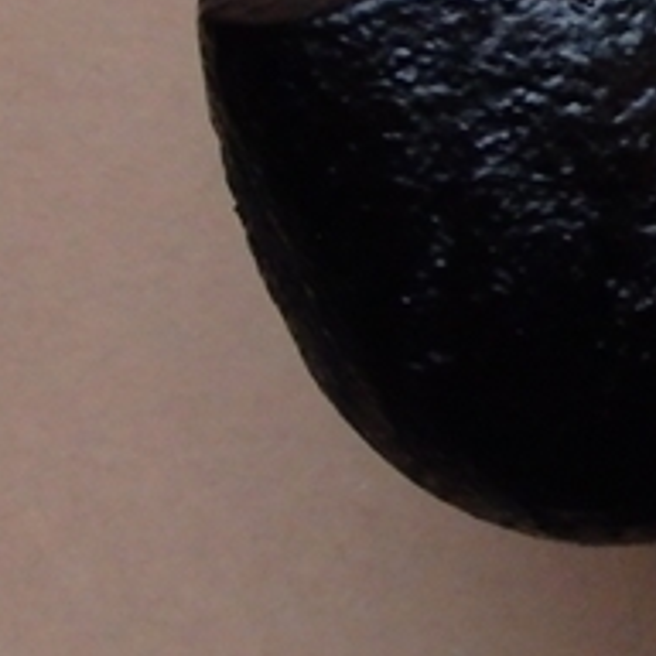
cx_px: 1186
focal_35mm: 136
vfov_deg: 12.6
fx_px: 2916
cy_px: -96
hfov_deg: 11.8
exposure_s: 1/15
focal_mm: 6.6
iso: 1000
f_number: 3.6
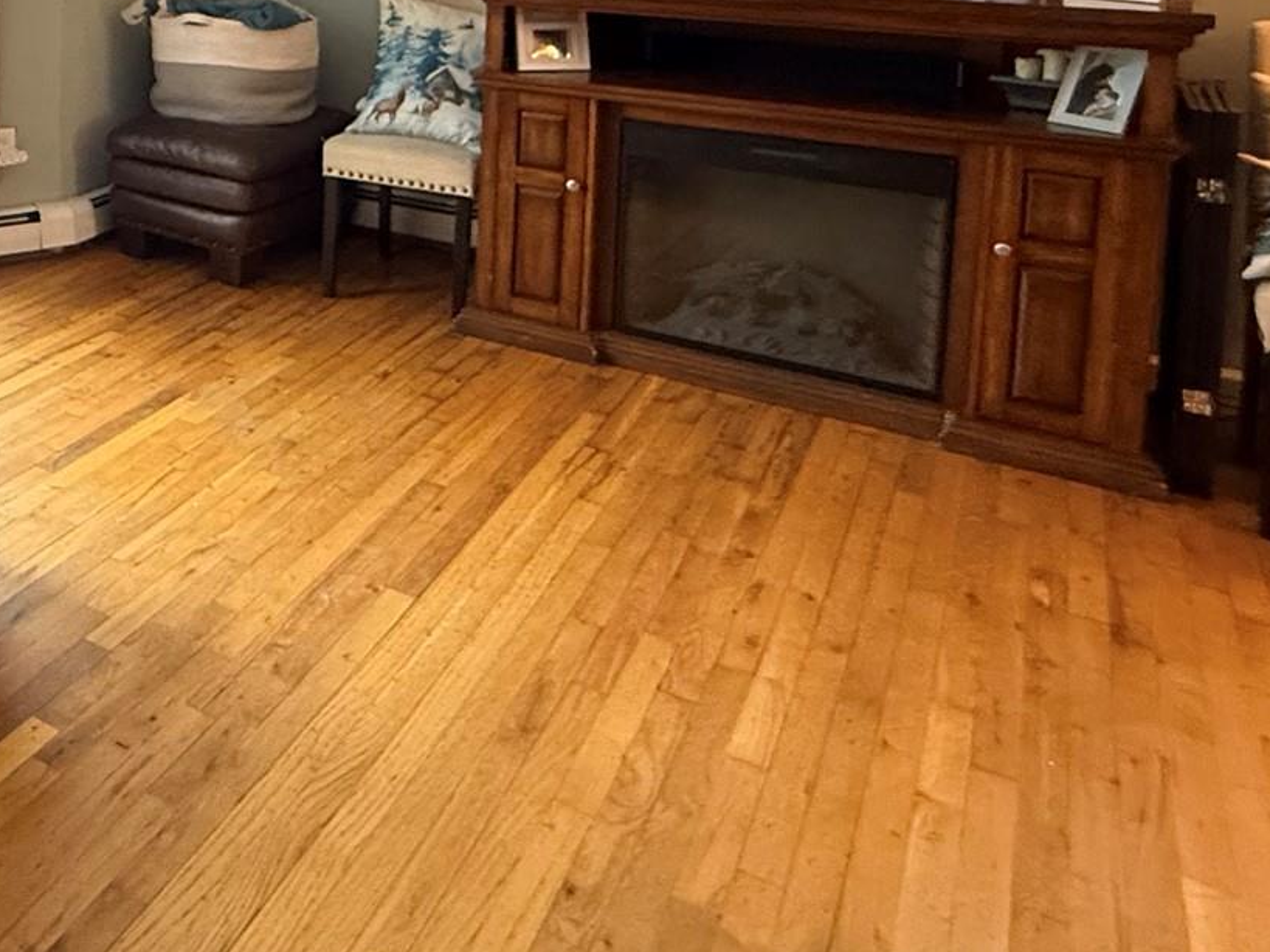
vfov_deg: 36.2
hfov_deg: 46.1
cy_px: -25
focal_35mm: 35
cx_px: 67
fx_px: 1284
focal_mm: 2.22
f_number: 2.2
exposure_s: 1/60
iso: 640
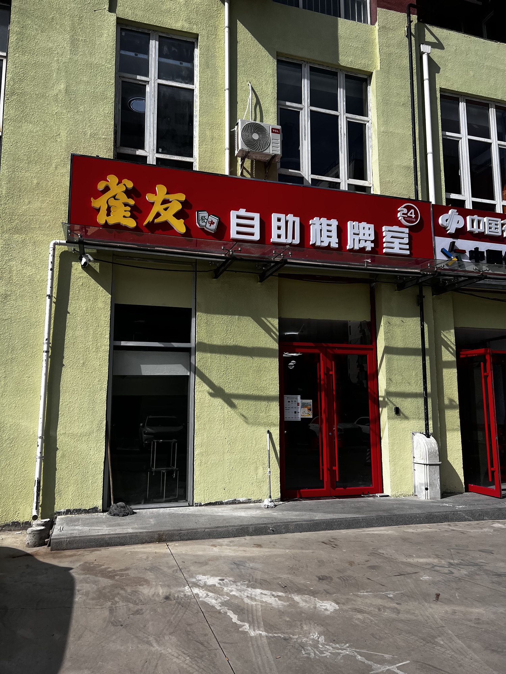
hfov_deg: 53.1
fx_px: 507
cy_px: 337
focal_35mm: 26
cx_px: 253
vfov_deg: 67.3
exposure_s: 1/6211
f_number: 1.5
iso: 50
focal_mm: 5.7
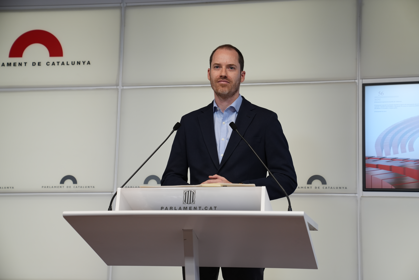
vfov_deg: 19.5
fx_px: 815
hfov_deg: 28.8
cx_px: 210
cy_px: 140
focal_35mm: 70
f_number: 4
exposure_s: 1/160
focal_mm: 70
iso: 640
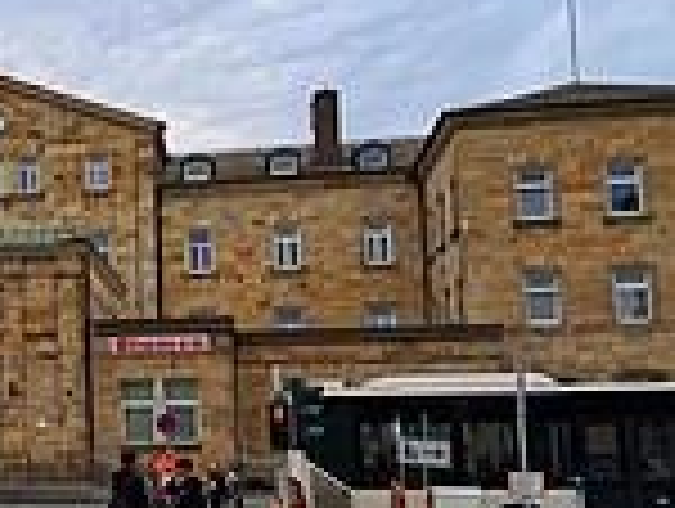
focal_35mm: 61
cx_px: -36
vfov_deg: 24.1
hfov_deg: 29.1
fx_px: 1191
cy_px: 301
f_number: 1.8
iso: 50
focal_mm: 4.75
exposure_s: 1/764
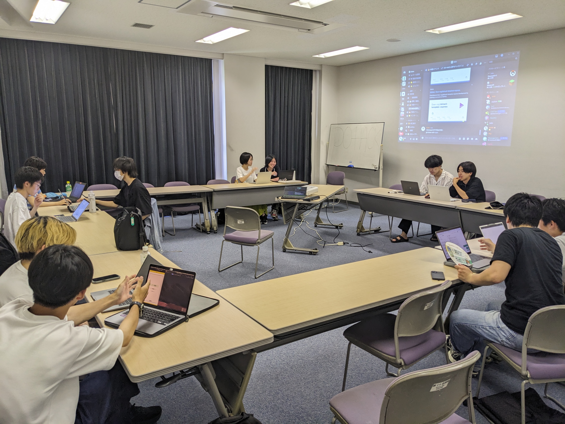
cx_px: 282
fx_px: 441
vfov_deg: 51.4
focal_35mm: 27
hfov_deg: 65.3
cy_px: 212
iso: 52
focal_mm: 4.38
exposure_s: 1/30
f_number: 1.73
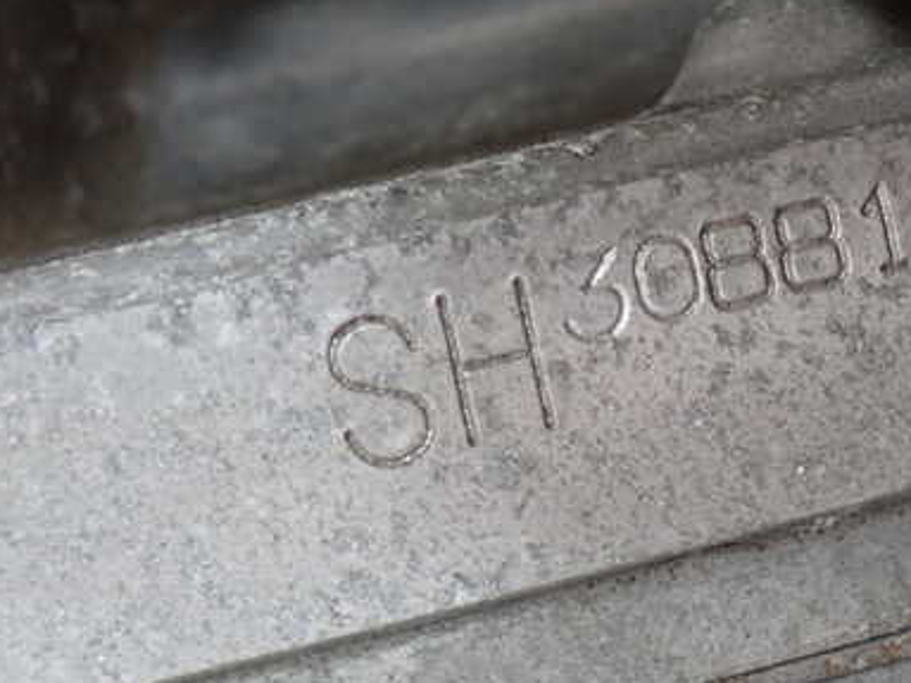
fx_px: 3631
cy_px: 355
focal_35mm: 138
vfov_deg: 10.7
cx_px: 664
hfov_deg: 14.3
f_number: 4.5
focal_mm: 15.66
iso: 800
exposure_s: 1/60
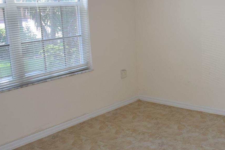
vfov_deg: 26.8
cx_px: 172
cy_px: 101
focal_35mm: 50
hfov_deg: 38.5
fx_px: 312
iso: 800
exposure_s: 1/80
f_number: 4.5
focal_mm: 18
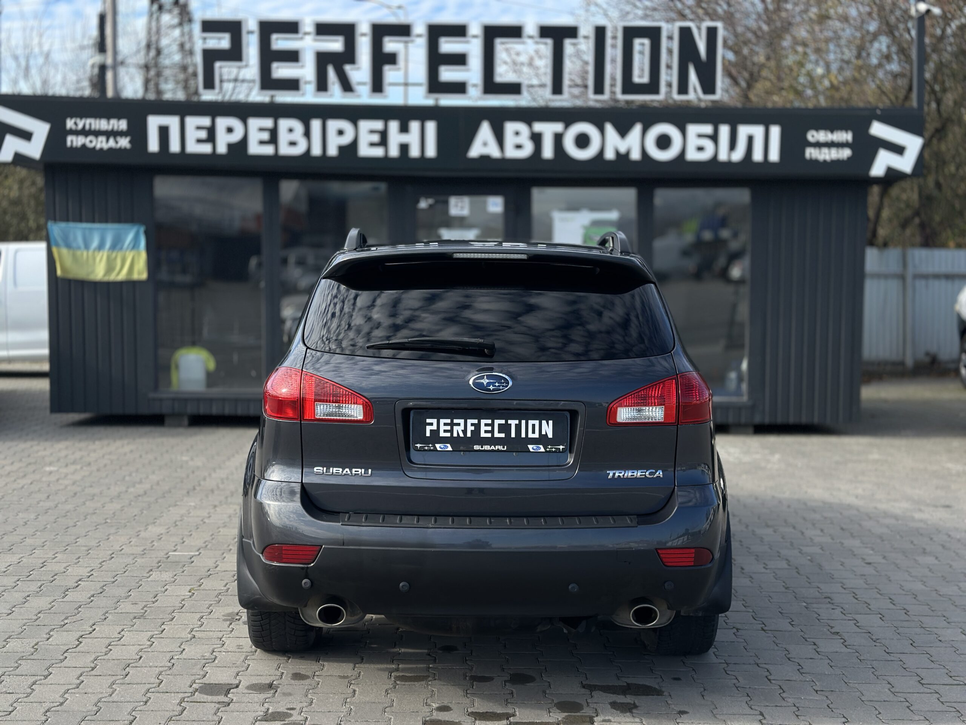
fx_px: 1339
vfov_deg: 30.3
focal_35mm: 48
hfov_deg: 39.7
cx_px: 483
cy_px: 362
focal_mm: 6.86
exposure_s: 1/2976
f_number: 1.78
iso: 80
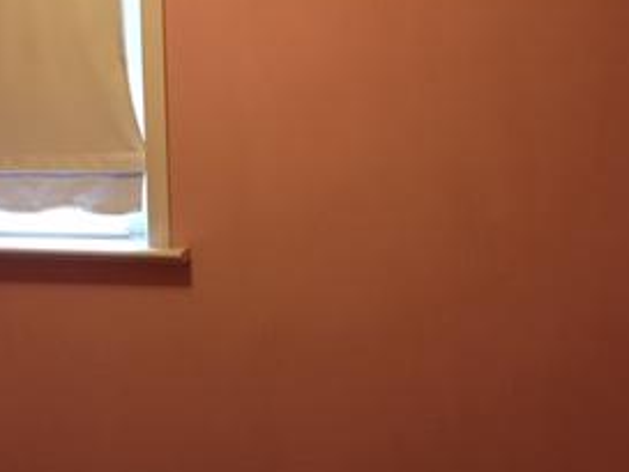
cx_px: 92
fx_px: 1236
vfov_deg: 21.5
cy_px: 120
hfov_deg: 27.7
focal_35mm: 68
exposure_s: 1/30
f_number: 2.2
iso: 160
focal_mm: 4.15
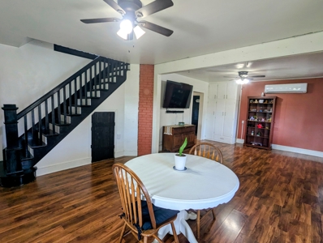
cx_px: 162
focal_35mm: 16
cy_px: 122
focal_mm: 2.35
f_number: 2.2
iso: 59
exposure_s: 1/35.3
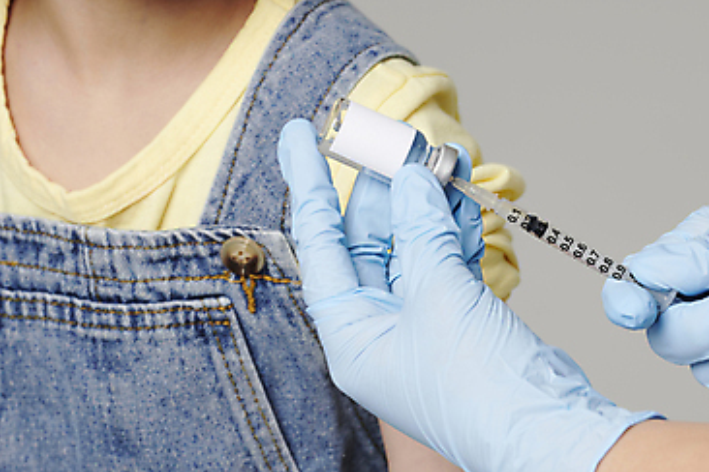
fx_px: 6459
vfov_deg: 4.2
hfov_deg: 6.3
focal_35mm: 328
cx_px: 477
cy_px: 217
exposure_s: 1/125
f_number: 8
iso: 100
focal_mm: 200
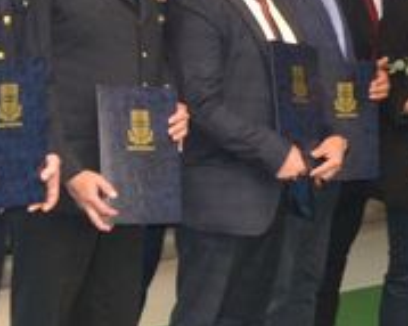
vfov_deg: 10.6
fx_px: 1750
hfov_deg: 13.2
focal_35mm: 145
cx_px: 59
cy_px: 142
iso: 1250
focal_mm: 18
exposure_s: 1/60
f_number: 3.5
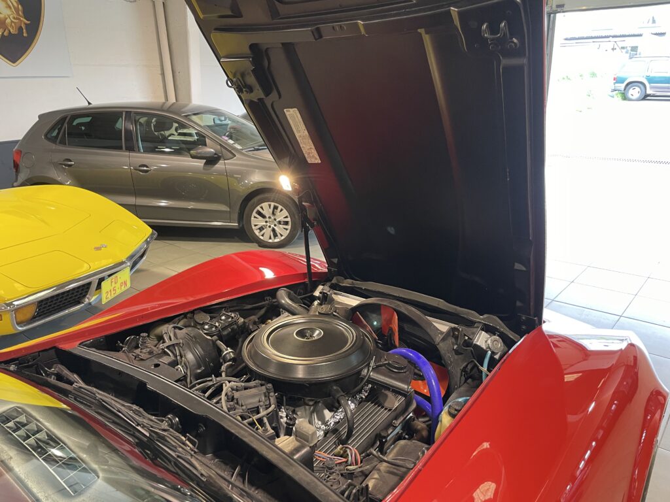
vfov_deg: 53.1
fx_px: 503
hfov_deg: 67.3
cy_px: 251
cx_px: 335
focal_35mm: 26
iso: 160
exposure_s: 1/50
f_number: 1.6
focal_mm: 4.2
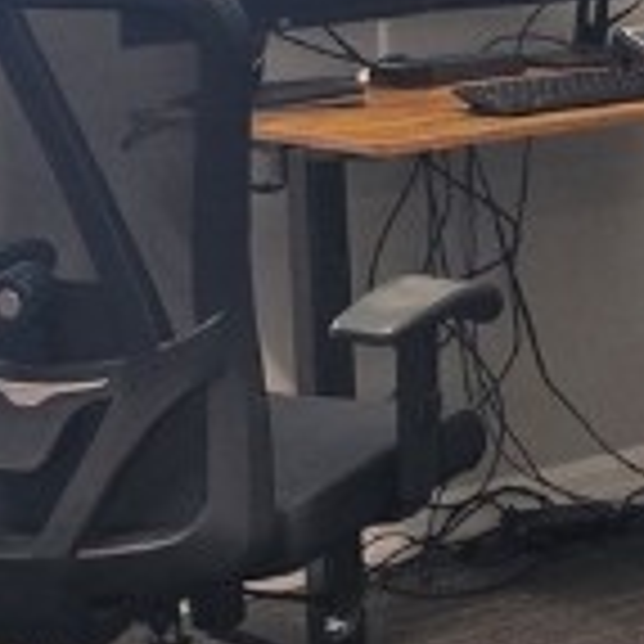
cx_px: 500
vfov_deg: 11.9
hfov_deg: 11.9
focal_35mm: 146
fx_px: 3073
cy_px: 90
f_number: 1.8
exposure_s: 1/120
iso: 125
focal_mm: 5.4
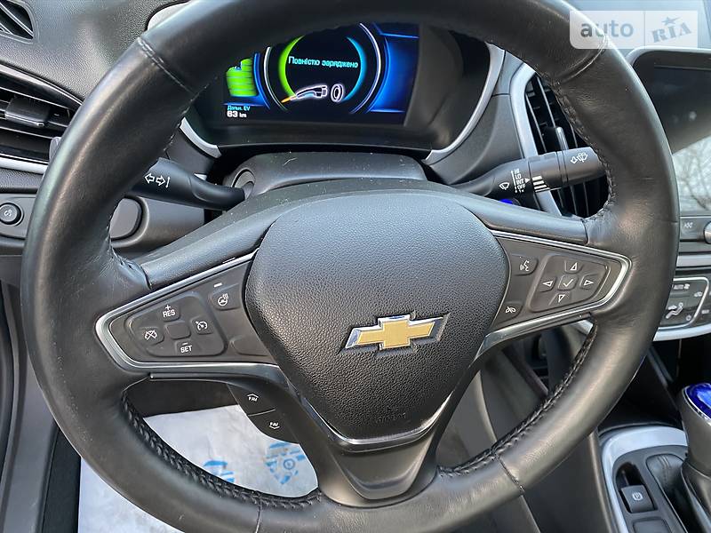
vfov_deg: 53.1
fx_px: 534
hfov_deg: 67.3
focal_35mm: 26
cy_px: 266
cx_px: 356
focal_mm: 4.2
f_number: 1.8
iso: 160
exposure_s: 1/60
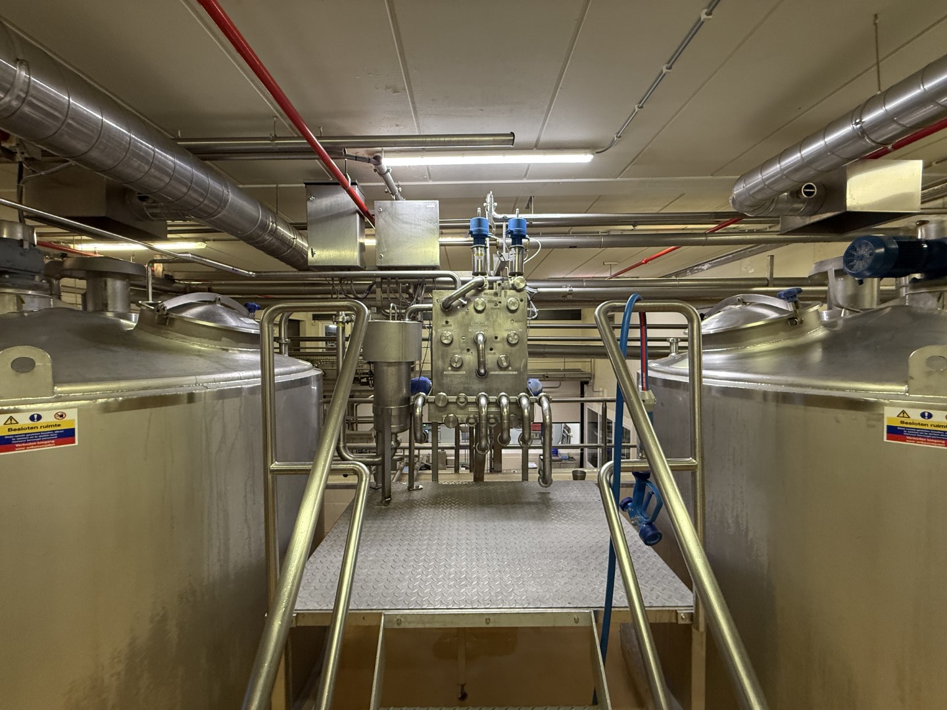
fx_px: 383
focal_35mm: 14
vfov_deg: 85.7
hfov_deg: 102.1
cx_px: 474
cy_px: 355
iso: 320
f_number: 2.2
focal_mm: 2.22
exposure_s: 1/100
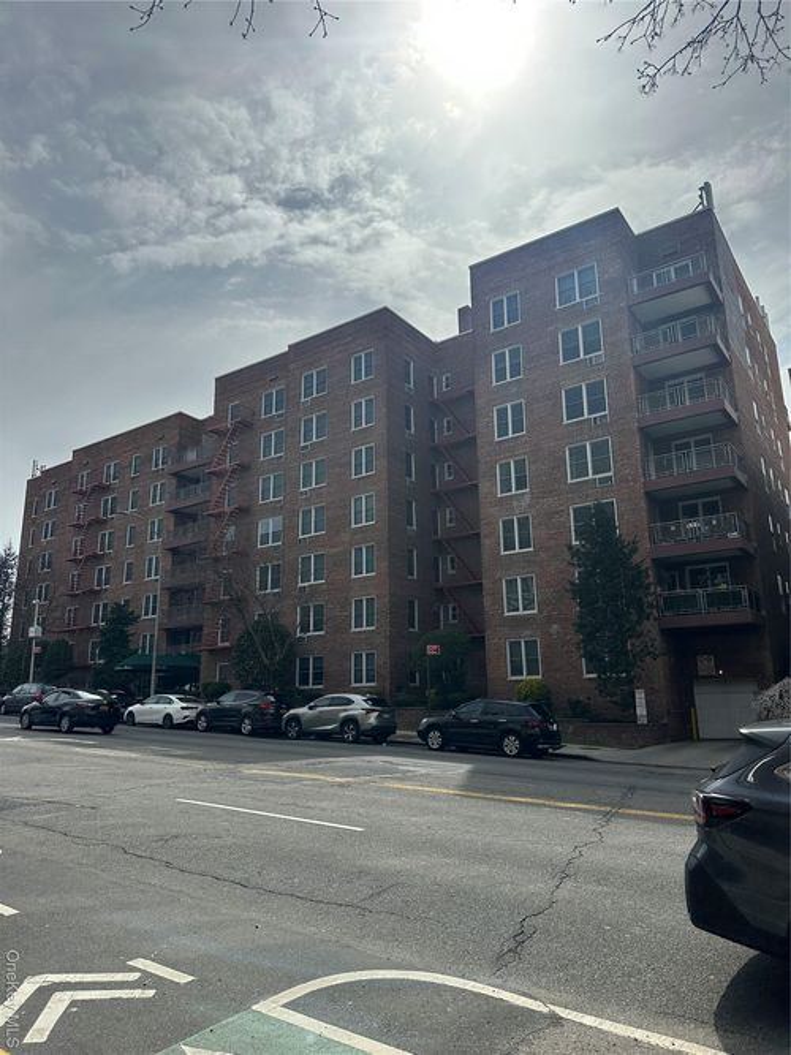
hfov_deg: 56.8
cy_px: 528
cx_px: 396
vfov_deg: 71.6
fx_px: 731
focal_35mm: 24
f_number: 1.78
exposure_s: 1/15625
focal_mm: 6.86
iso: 80
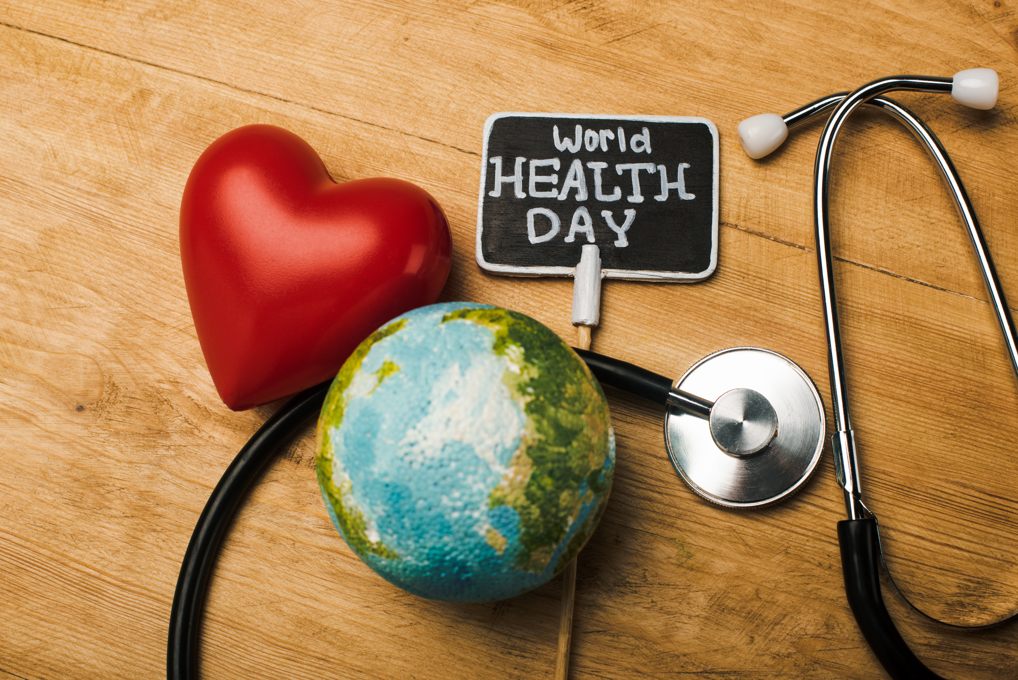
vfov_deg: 27.0
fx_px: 1414
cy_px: 340
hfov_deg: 39.6
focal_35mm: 50
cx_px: 509
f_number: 8
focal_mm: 50
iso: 125
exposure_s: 1/200
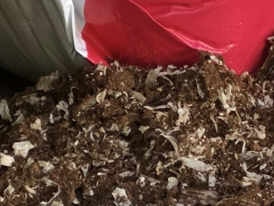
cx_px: 624
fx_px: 2265
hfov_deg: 6.6
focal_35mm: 286
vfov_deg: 5.2
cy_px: -79
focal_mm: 6.6
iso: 32
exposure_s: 1/30
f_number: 2.8
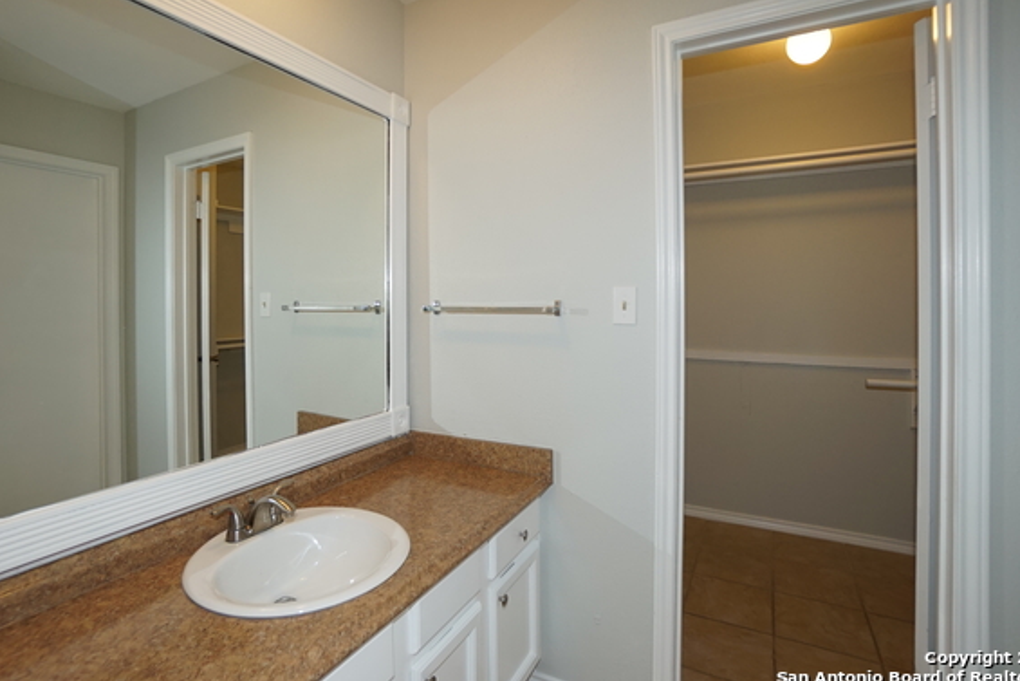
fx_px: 482
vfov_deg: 70.2
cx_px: 487
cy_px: 303
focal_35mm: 17
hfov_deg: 93.2
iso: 500
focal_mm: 10
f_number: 4
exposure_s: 1/160
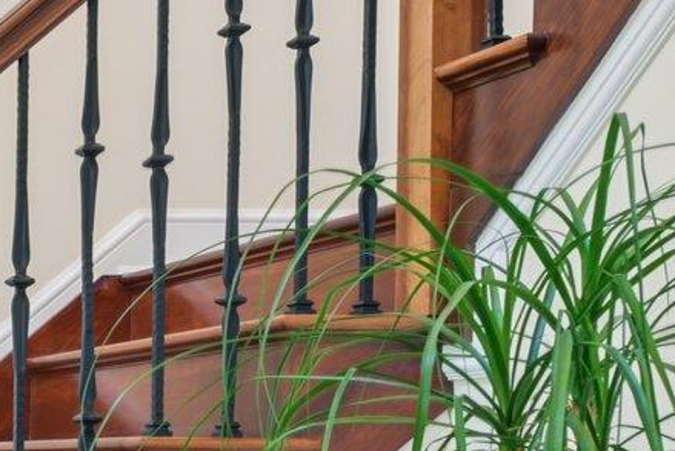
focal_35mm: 84
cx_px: -601
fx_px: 1575
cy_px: 484
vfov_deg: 15.9
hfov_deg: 18.1
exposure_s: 1/5
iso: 200
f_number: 8
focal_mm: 18
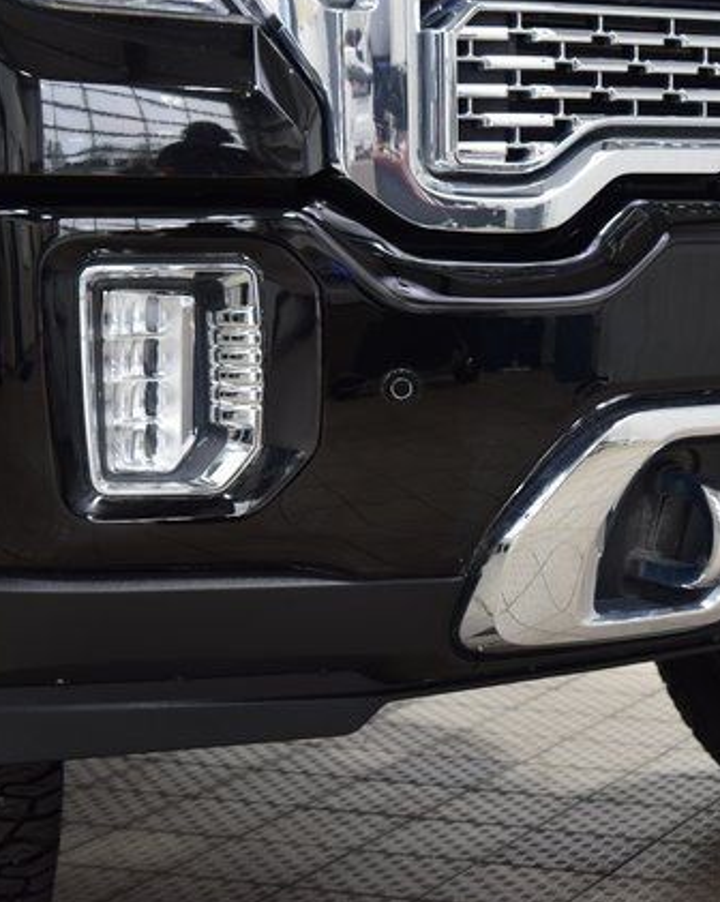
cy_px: 451
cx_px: 641
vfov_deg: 21.3
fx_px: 2401
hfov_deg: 16.8
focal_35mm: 90
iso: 800
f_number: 6.3
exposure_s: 1/15
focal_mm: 42
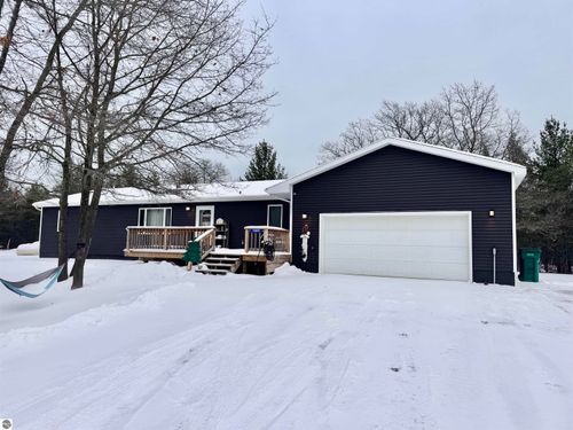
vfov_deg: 56.8
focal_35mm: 24
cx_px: 286
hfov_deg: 71.6
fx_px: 397
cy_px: 215
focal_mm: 6.76
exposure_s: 1/1818
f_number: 1.78
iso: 80
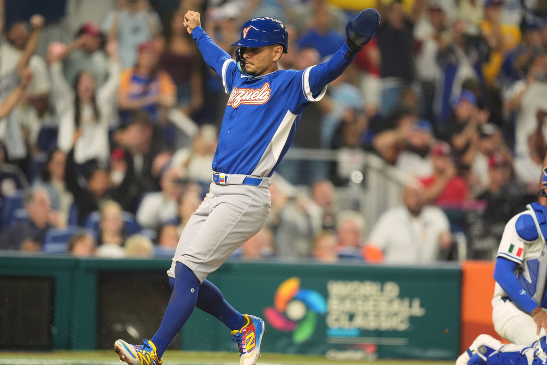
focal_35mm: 400
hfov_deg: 5.2
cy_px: 182
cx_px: 274
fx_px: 6078
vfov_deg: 3.4
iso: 4000
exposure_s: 1/2500
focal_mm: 400
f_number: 2.8
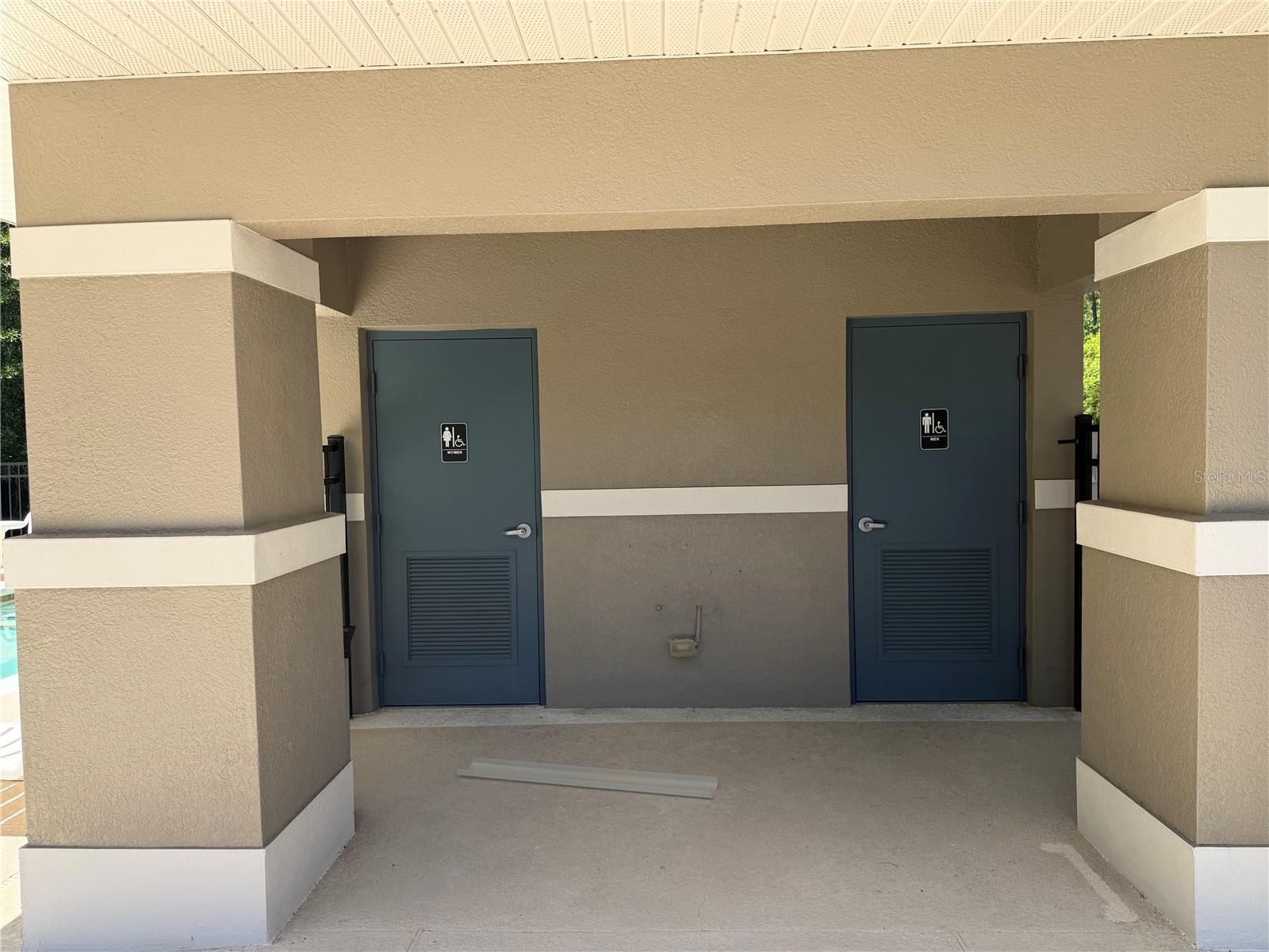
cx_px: 634
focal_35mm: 24
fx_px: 880
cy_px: 476
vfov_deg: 56.8
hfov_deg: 71.6
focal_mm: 6.76
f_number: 1.78
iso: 80
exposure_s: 1/1211
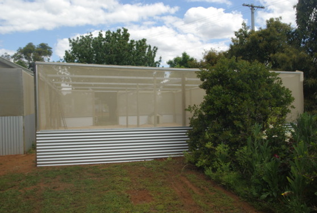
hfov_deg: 55.7
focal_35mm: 34
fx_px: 300
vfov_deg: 39.0
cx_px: 158
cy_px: 106
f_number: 11
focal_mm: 23.13
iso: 100
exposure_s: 1/90
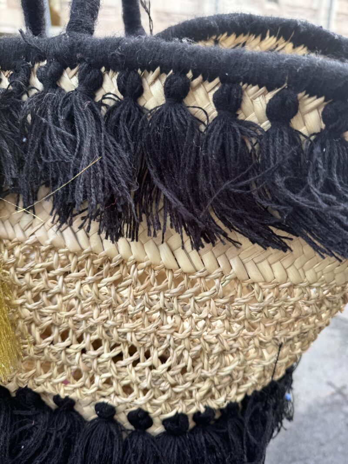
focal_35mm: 24
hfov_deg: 56.8
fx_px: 322
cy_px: 232
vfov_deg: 71.6
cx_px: 174
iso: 80
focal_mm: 6.86
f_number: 1.78
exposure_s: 1/451
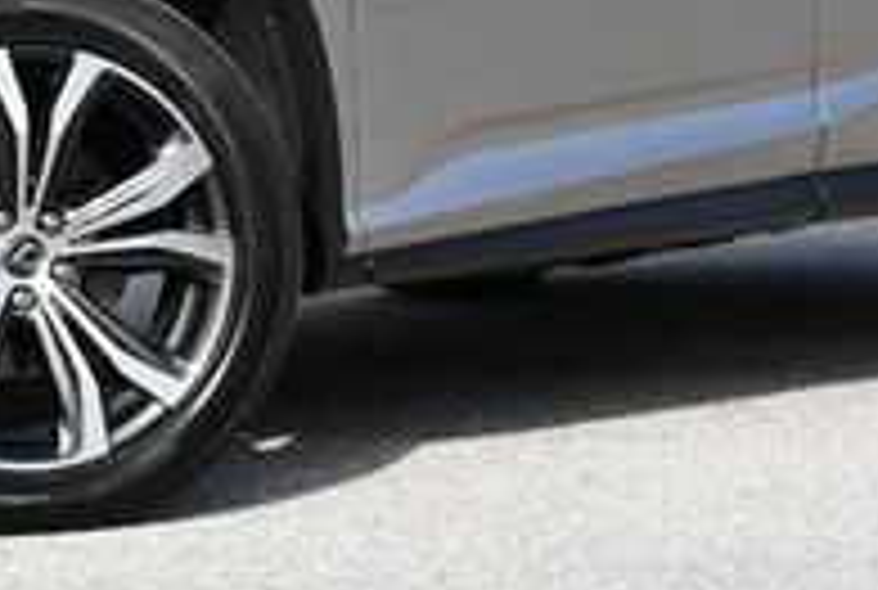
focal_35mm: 203
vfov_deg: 6.7
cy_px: -230
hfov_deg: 10.1
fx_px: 4962
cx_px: 122
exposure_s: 1/250
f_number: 8
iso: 140
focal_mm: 31
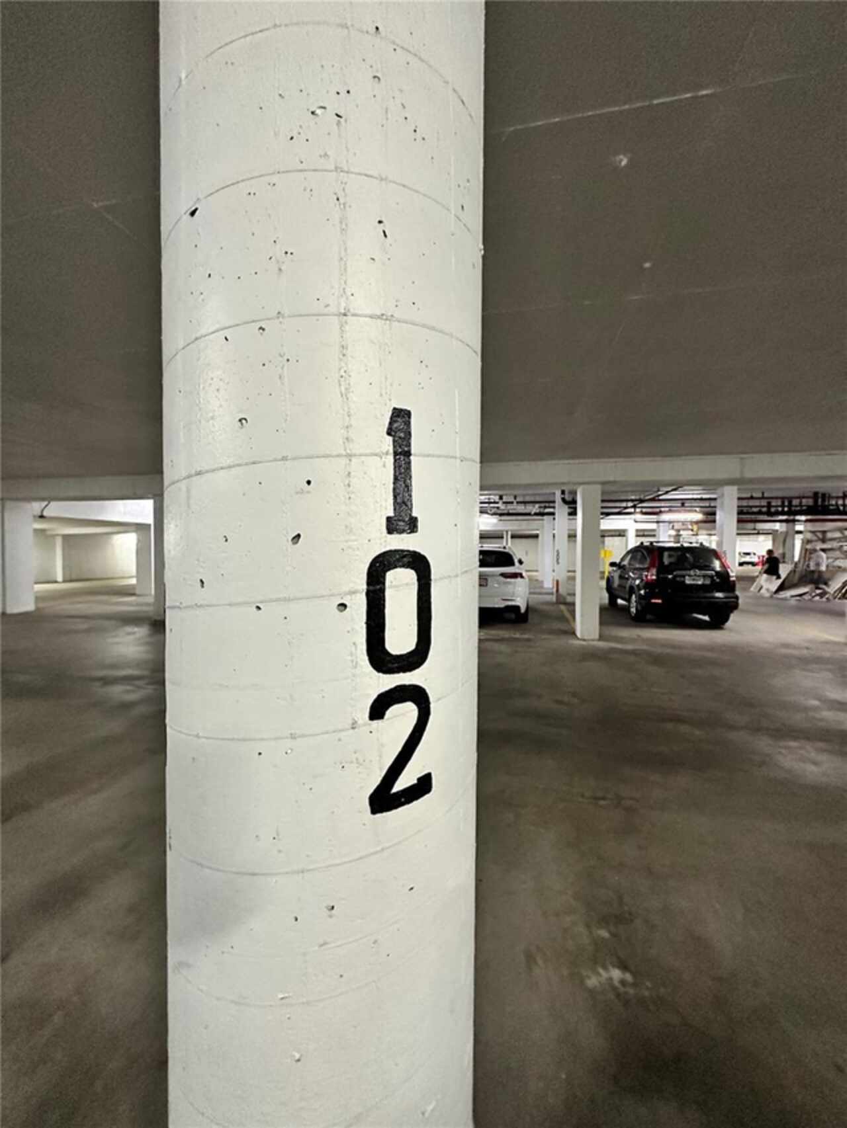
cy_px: 564
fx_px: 457
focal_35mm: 14
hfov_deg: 85.7
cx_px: 424
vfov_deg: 102.1
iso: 800
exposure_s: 1/60
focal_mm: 2.22
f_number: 2.2
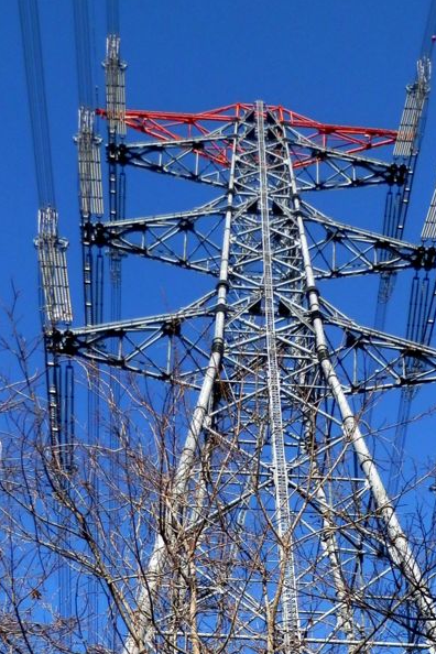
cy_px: 327
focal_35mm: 35
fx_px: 636
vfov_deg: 54.4
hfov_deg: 37.5
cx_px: 281
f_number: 8.7
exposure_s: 1/100
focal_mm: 4.5
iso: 80
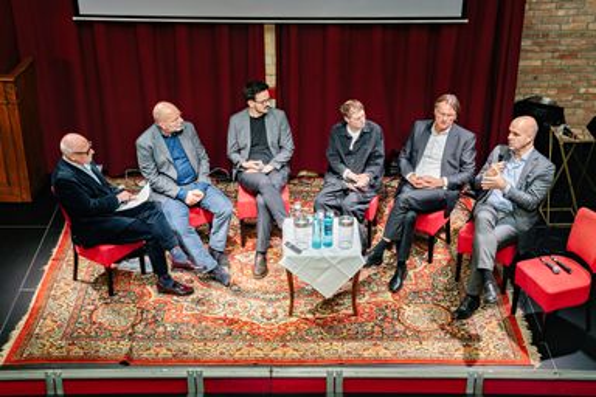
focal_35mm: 57
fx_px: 944
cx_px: 298
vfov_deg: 23.8
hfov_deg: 35.1
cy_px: 198
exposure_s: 1/60
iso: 2500
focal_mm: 57
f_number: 5
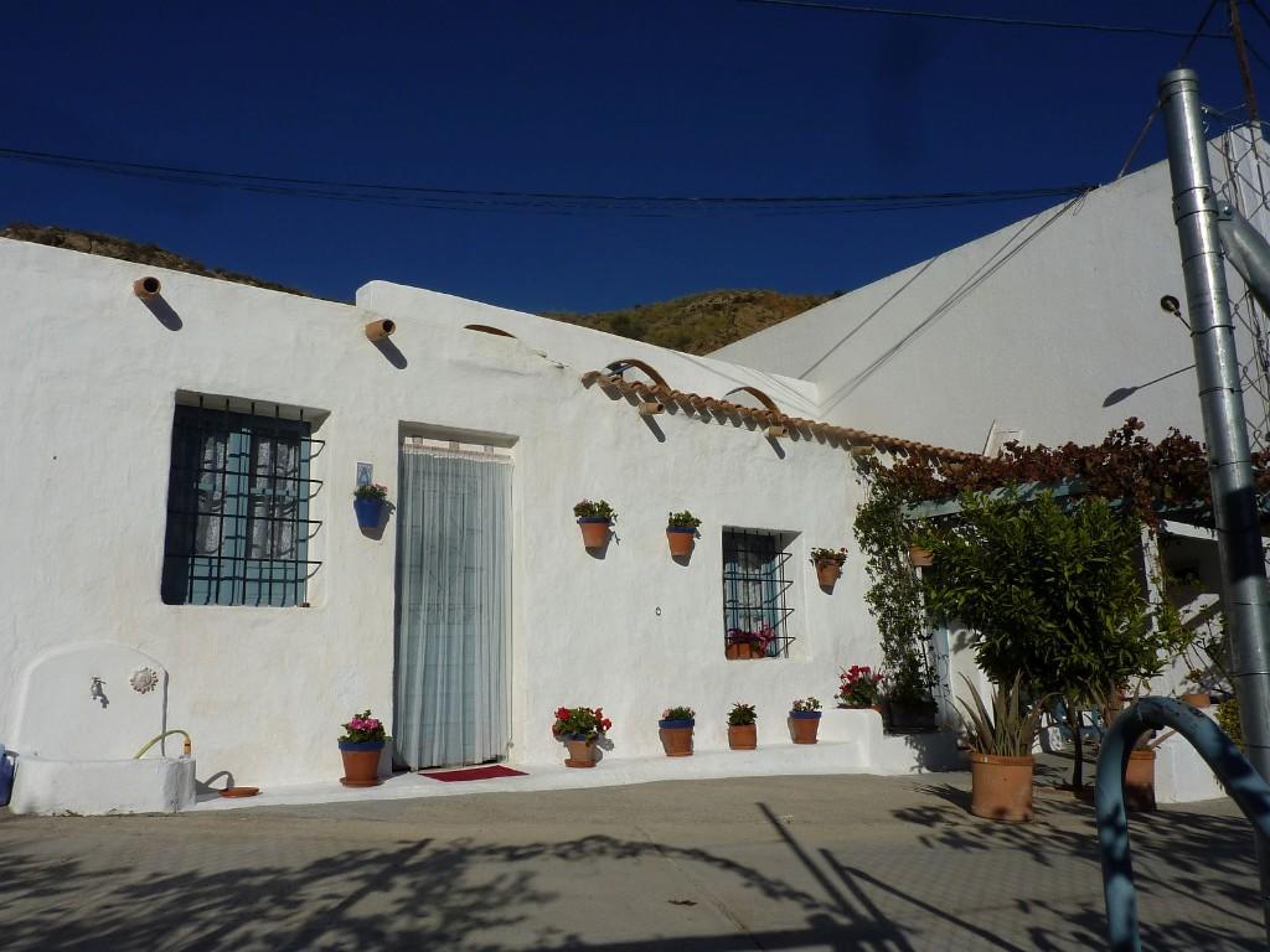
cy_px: 476
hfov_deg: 65.3
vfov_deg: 51.4
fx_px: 991
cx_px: 635
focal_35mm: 27
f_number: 6.3
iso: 80
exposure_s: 1/1000
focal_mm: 4.4
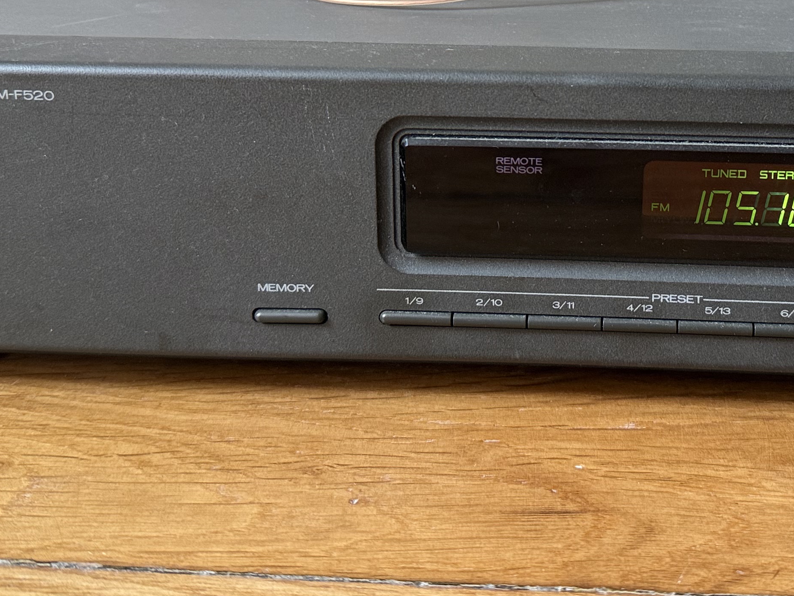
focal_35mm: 52
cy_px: 38
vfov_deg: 26.9
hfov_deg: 36.4
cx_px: 541
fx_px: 1193
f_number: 1.78
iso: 200
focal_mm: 6.76
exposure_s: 1/121
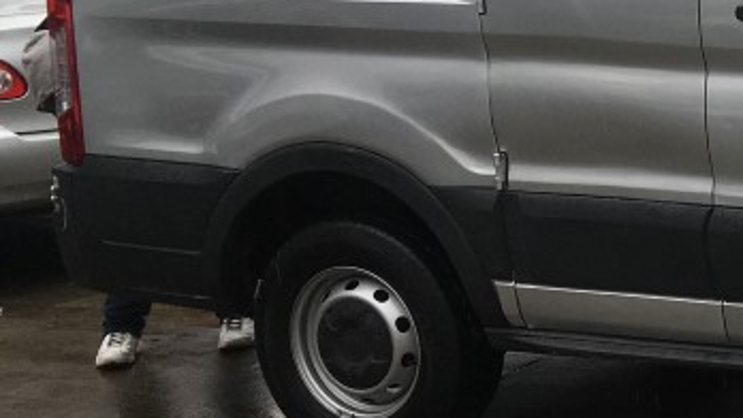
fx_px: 1833
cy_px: 98
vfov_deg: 13.0
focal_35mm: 93
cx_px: 1055
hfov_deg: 20.3
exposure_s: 1/308
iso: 25
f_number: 2.2
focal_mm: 4.15
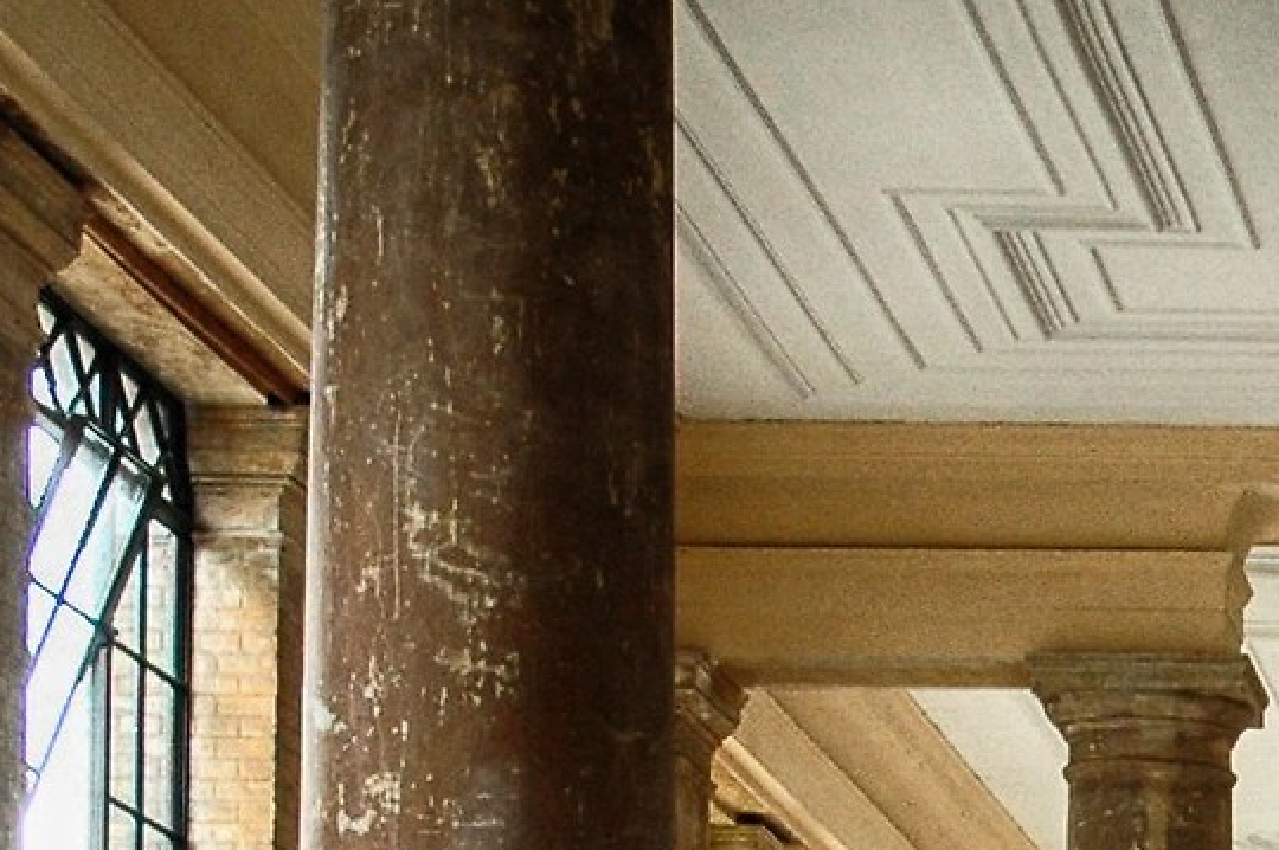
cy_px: 1673
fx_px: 5679
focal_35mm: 160
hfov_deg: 12.4
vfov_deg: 8.2
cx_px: 1793
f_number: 5
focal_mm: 24
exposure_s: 1/100
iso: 200
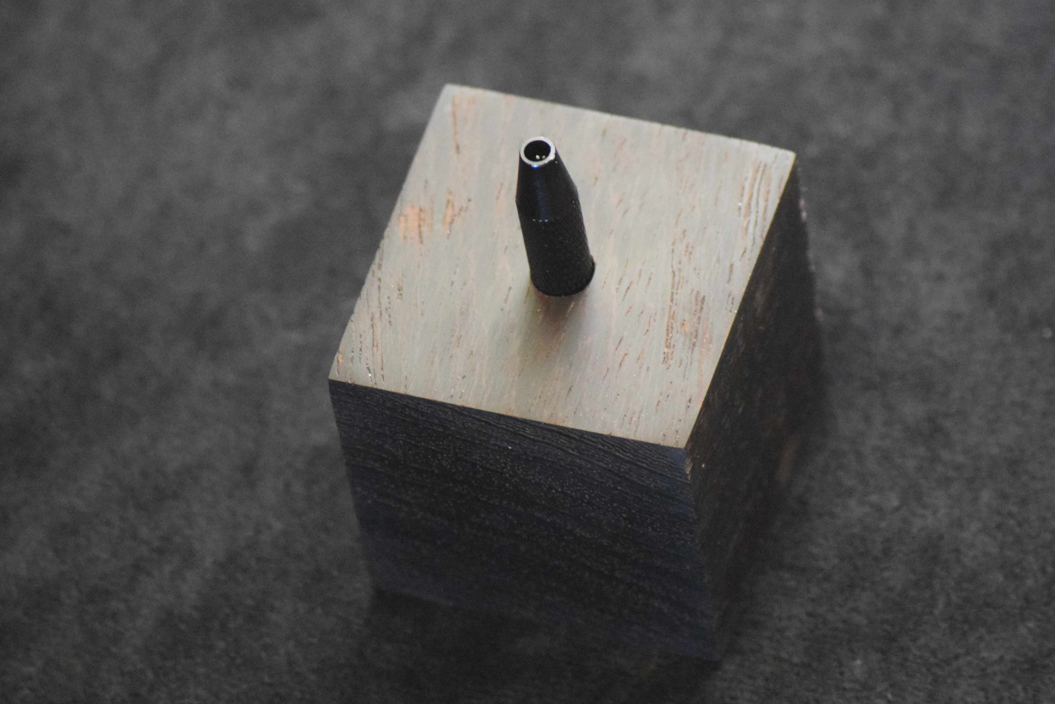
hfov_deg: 6.6
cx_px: 524
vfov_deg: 4.4
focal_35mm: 312
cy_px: 337
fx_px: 9133
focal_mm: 155
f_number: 5
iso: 6400
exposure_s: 1/50
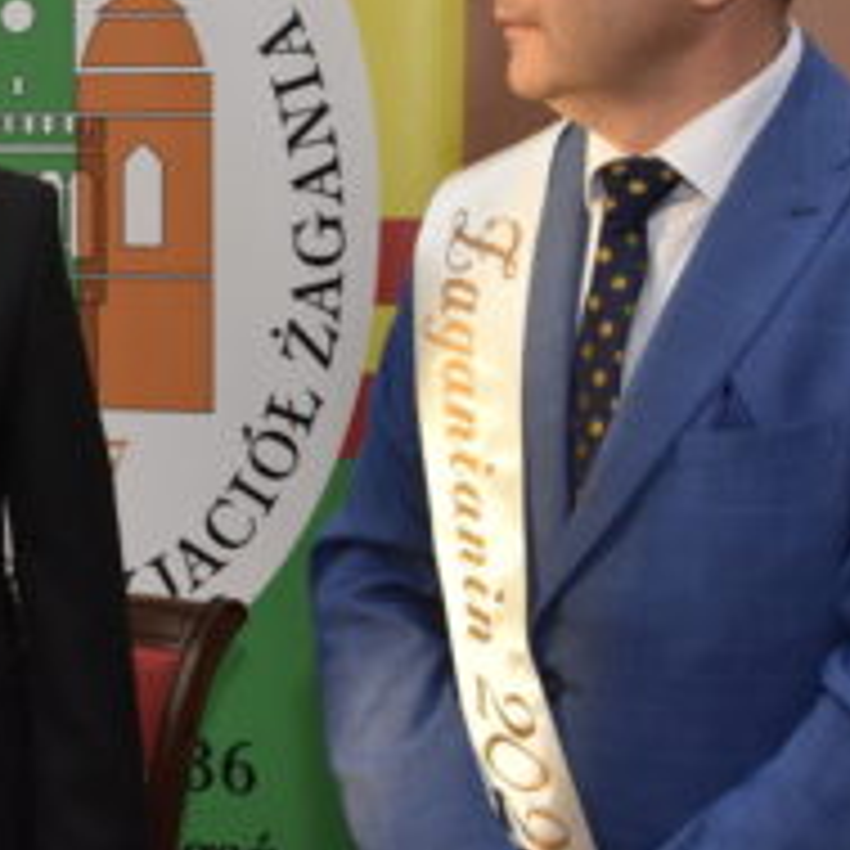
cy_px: 432
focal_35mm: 102
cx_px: -94
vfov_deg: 17.1
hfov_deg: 16.5
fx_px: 2834
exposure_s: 1/200
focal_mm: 24
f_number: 5.6
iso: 800
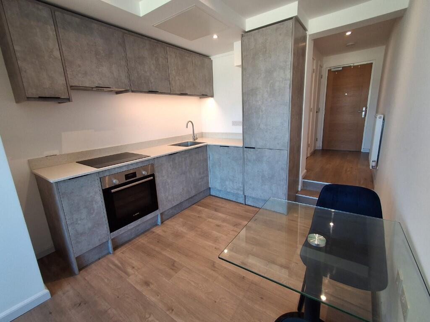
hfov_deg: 94.5
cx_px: 215
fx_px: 199
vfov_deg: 78.1
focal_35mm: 16
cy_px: 161
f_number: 2.2
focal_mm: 1.64
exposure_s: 1/50
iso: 125
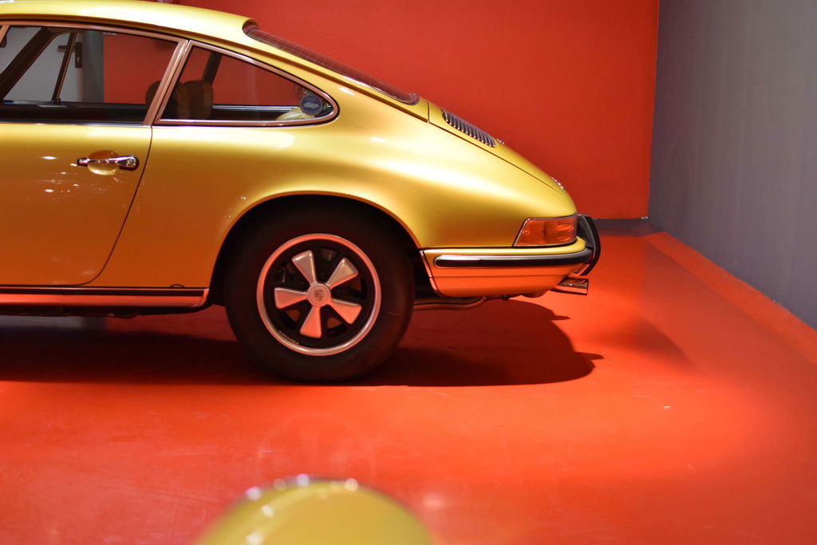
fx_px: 1192
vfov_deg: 25.8
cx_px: 408
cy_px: 272
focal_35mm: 52
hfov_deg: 37.8
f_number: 2.5
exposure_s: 1/60
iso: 800
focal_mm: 35
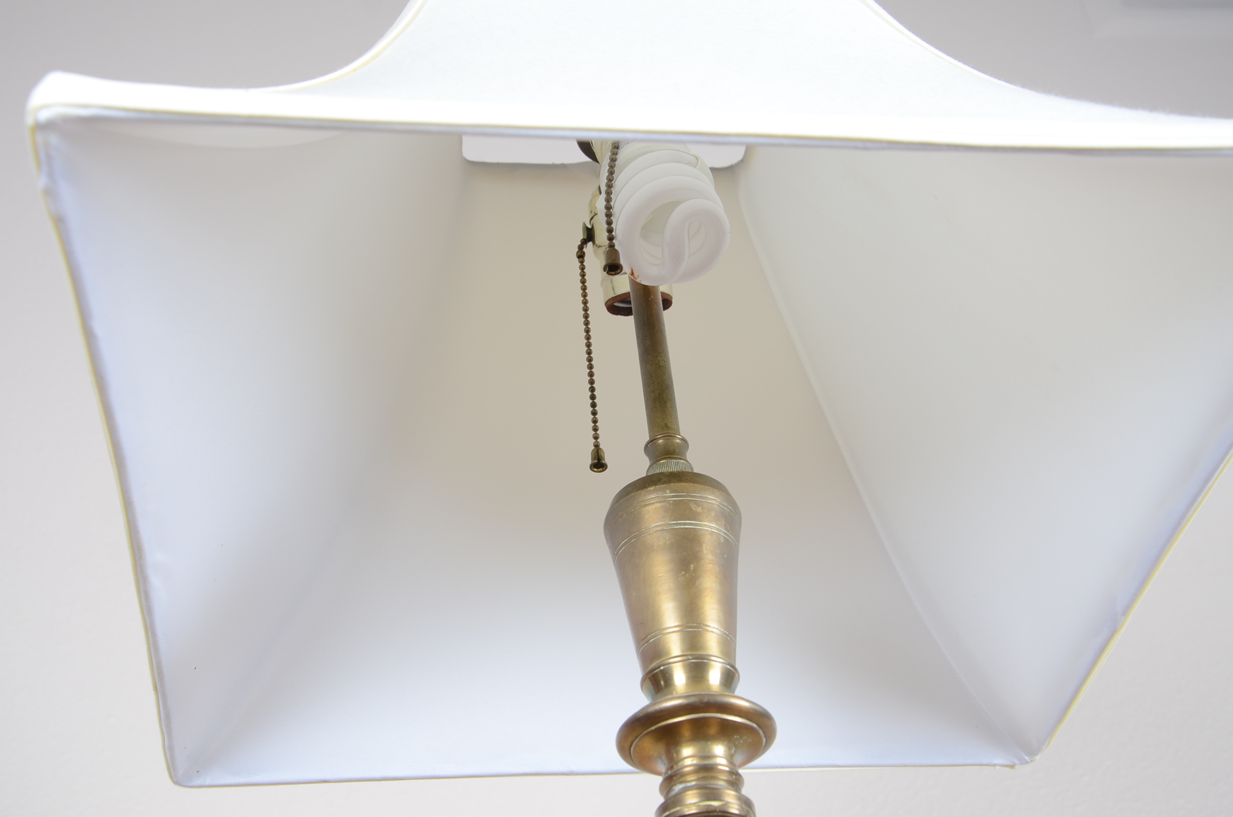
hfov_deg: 37.9
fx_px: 1794
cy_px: 408
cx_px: 616
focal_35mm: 52
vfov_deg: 25.6
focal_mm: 35
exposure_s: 1/80
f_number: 7.1
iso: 200
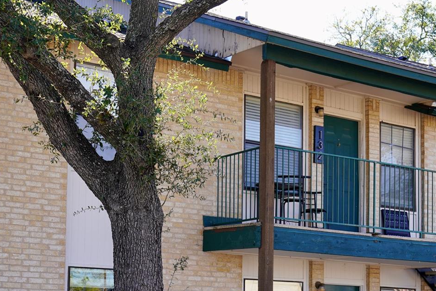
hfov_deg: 26.0
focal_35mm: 78
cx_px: 237
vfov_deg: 17.3
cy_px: 246
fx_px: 945
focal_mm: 36
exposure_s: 1/125
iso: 100
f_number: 5
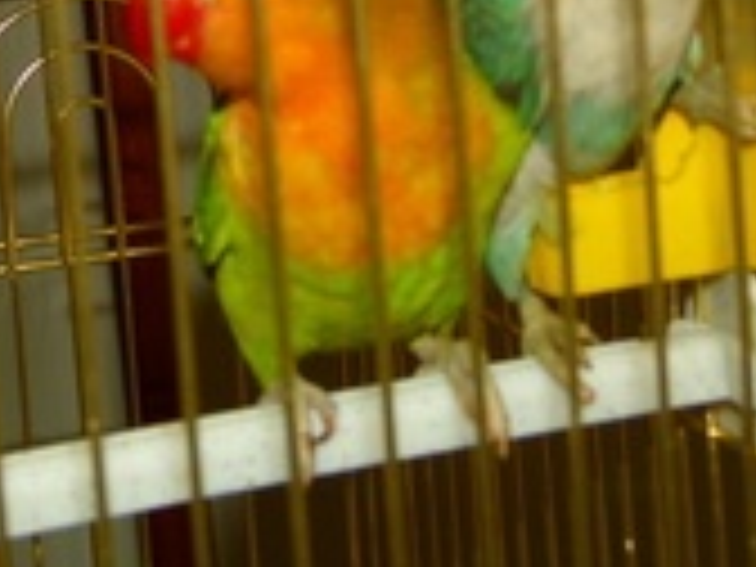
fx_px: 2927
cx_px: 364
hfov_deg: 14.7
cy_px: -86
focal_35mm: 134
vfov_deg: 10.9
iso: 100
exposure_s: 1/20
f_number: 3.2
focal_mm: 9
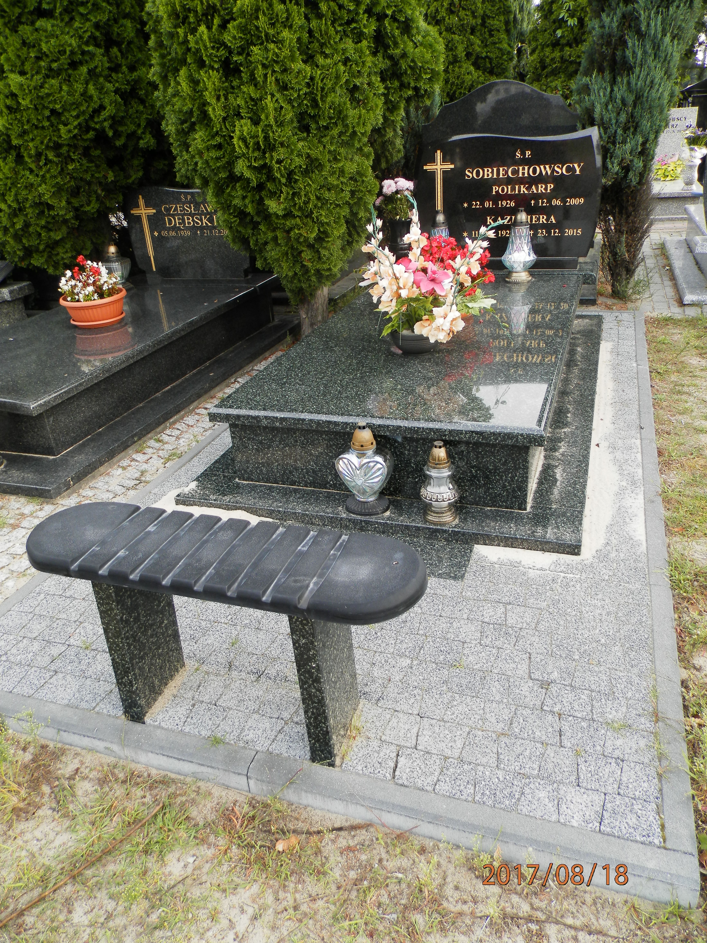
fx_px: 681
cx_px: 354
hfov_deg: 54.9
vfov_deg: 69.4
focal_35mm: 25
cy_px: 472
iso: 80
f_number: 3.1
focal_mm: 4.5
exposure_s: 1/80
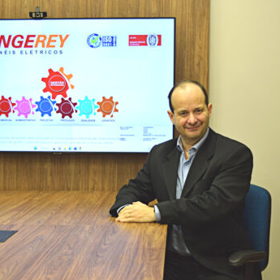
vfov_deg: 28.8
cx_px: 79
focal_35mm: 60
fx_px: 546
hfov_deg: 28.5
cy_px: 140
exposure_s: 1/80
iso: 400
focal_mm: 31
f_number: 4.2
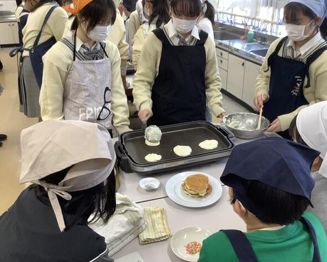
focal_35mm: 33
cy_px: 134
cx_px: 173
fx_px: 319
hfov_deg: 54.2
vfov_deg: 44.5
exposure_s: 1/50
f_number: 2.4
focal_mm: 3.3
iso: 50
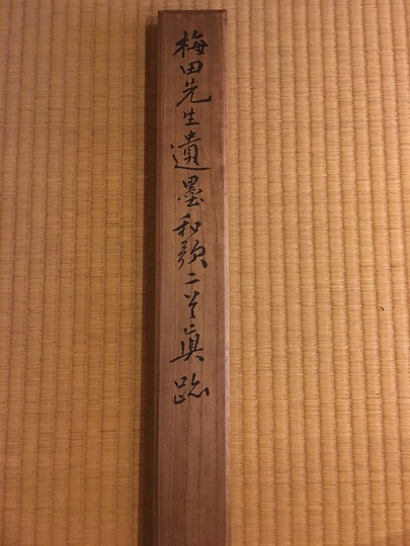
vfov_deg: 61.7
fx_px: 458
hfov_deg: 48.2
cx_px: 205
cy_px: 273
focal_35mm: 29
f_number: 2.2
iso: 100
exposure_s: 1/10
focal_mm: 4.15
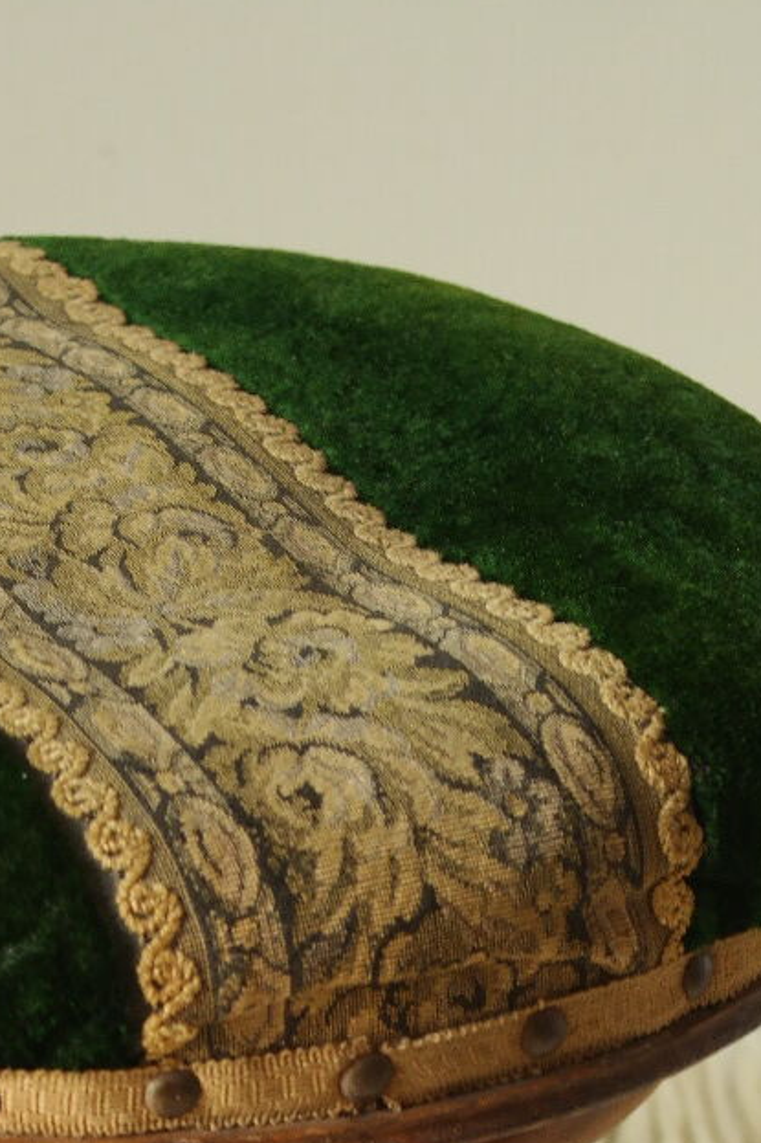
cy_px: 1563
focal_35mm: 161
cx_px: 9
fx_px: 5107
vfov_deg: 12.3
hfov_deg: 8.5
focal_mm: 38
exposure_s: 1/30
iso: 400
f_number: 5.6
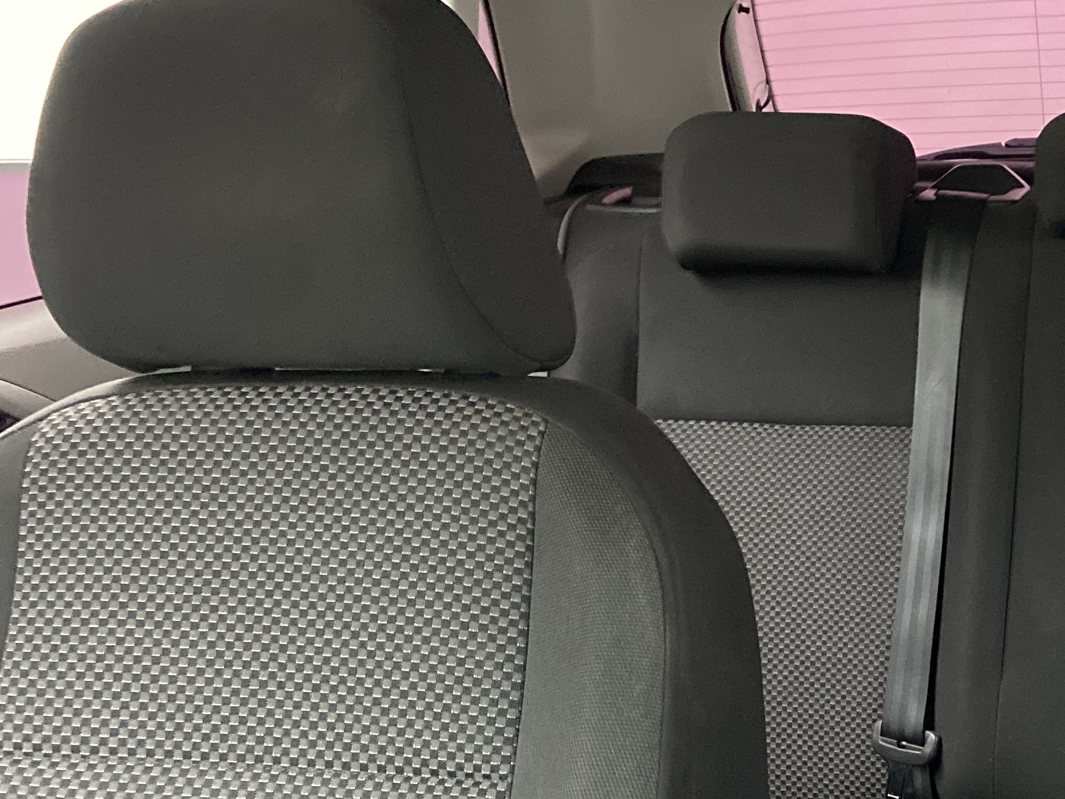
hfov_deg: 31.7
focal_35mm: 56
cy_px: 584
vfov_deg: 25.8
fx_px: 1723
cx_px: 1066
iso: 800
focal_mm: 4.25
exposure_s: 1/30
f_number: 1.8
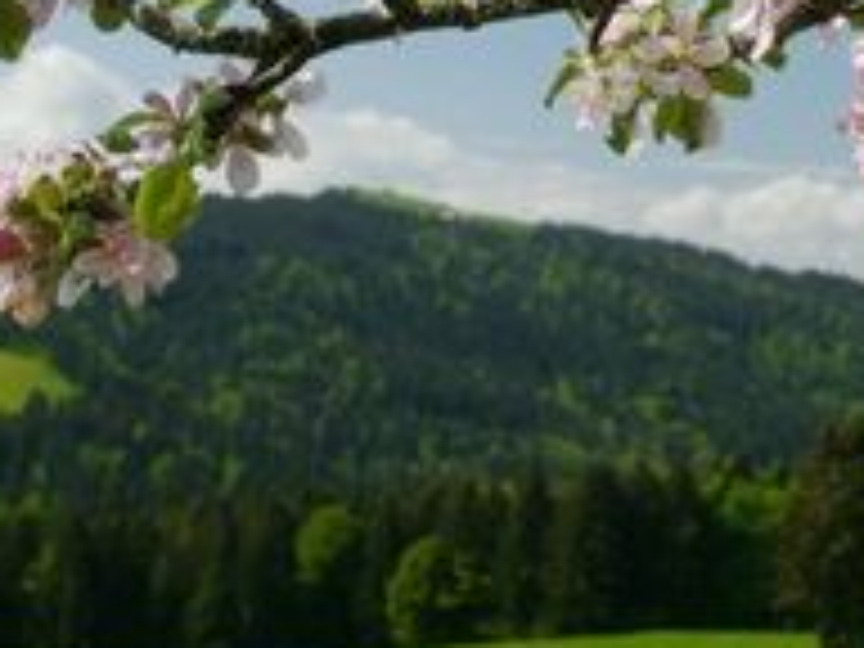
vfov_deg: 13.4
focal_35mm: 110
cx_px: 1163
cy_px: 76
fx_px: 2746
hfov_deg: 16.7
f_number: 7.1
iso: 160
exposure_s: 1/160
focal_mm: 18
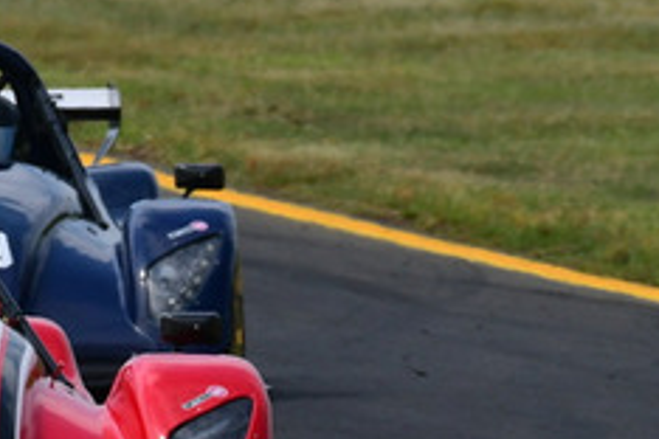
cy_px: 281
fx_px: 47023
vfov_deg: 0.5
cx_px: -93
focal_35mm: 2569
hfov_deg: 0.8
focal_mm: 500
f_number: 13
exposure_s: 1/640
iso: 400
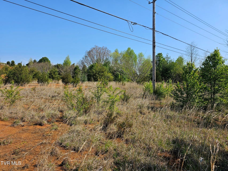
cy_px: 86
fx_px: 152
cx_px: 114
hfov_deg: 73.9
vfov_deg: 58.9
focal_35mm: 23
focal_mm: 6.3
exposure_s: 1/859
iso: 10
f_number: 1.7
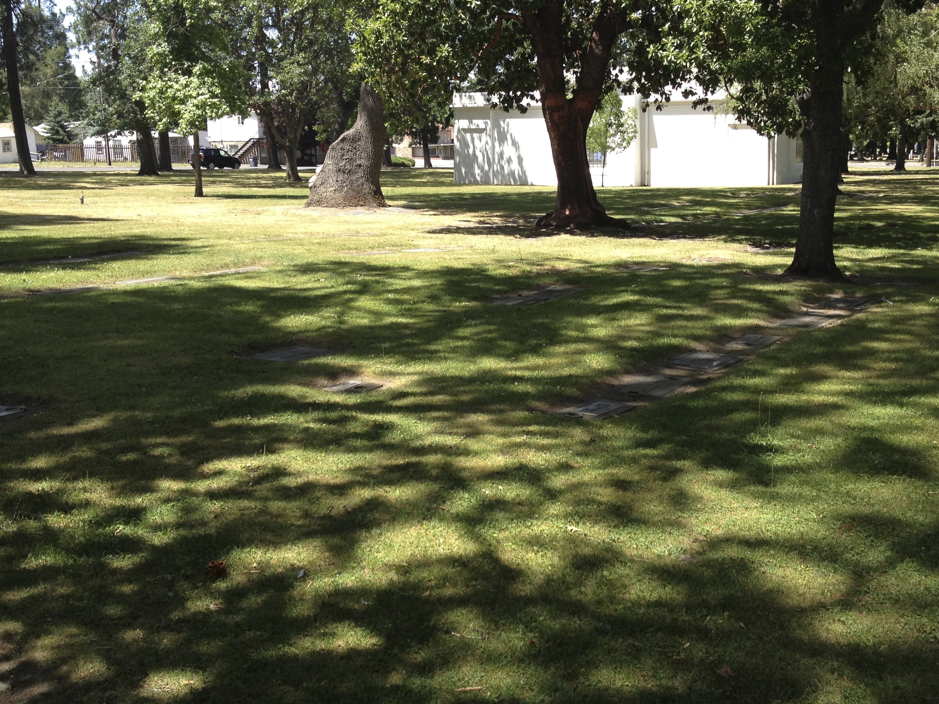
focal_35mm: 45
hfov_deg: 42.1
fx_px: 1221
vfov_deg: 32.2
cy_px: 317
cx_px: 493
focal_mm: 4.28
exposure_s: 1/464
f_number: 2.4
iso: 50
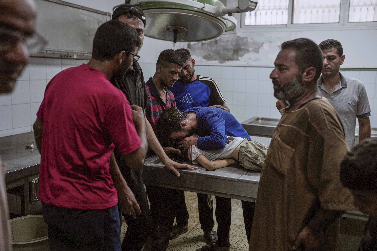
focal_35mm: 35
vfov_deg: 37.9
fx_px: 367
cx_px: 188
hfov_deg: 54.4
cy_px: 126
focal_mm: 35
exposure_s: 1/500
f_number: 2.2
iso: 640
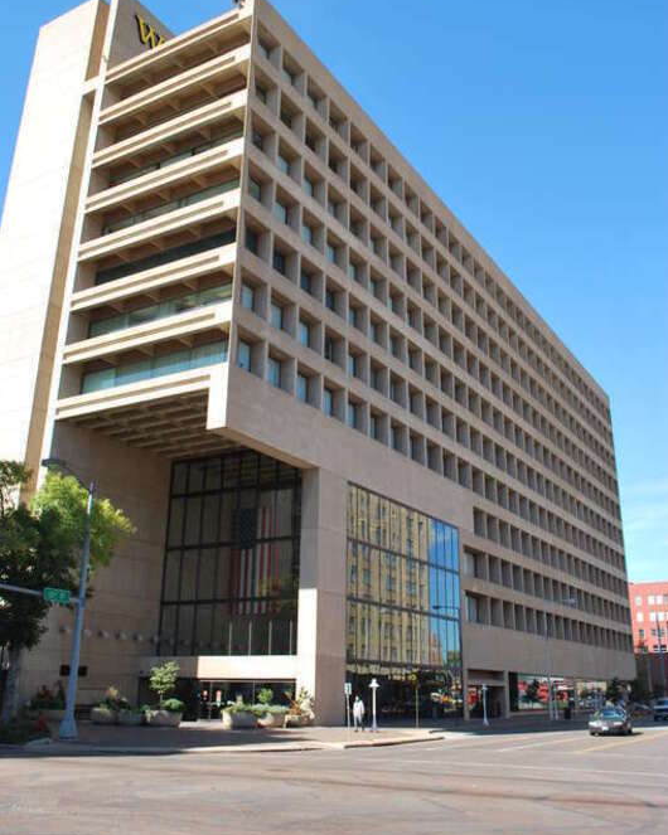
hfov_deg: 43.3
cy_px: 368
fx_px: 841
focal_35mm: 34
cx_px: 336
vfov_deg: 52.7
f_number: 7.1
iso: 100
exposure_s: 1/200
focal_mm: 20
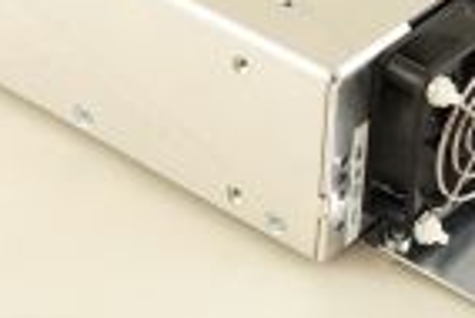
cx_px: 37
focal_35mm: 211
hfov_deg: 9.7
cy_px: -169
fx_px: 2787
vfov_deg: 6.4
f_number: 11
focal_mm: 50
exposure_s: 1/125
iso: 1600
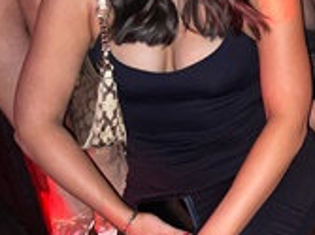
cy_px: -53
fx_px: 818
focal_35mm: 90
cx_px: 526
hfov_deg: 18.3
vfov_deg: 15.7
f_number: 1.6
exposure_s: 1/4
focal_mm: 5.1
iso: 320
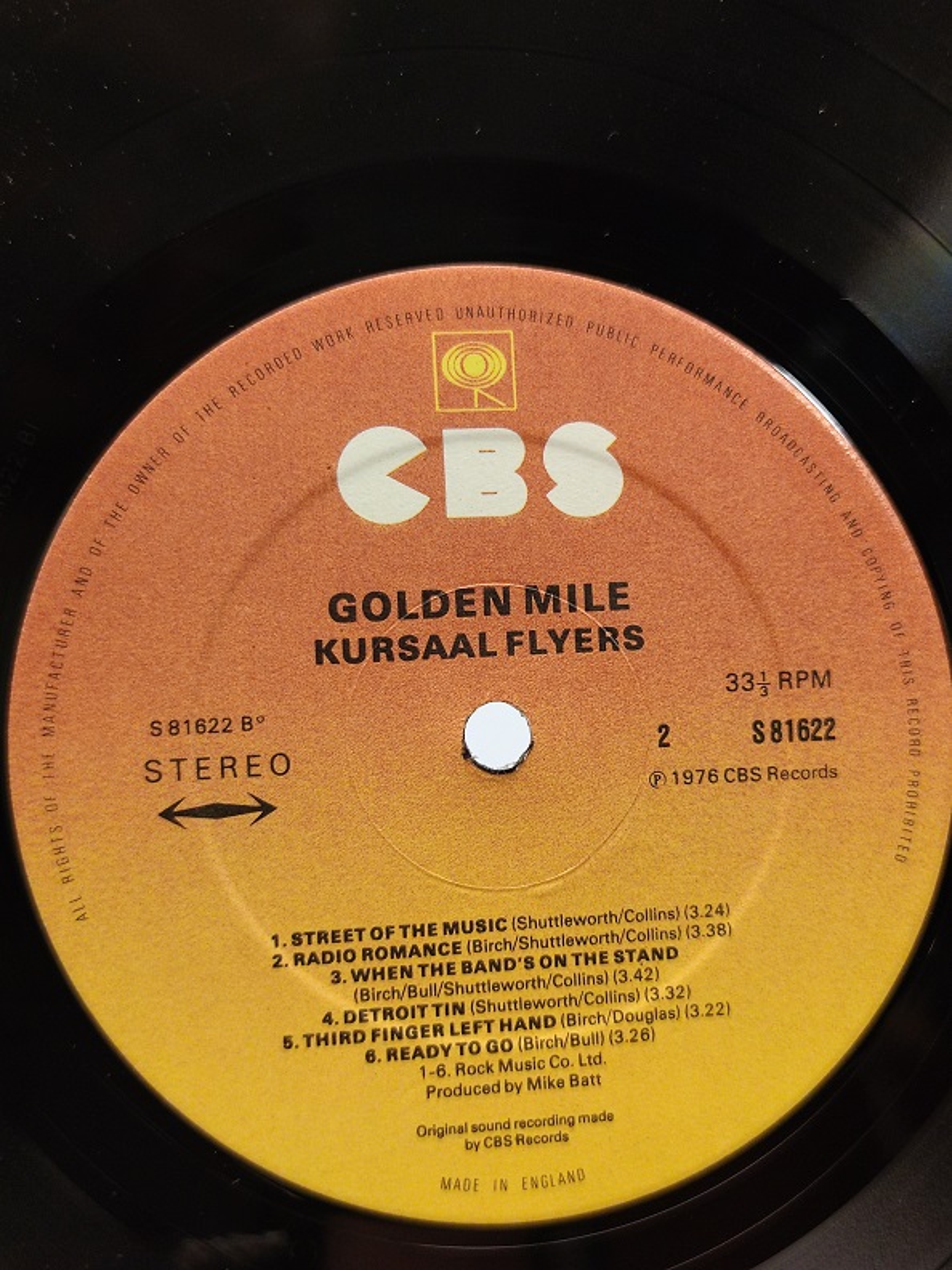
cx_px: 476
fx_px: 1760
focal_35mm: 48
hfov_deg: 30.3
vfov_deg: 39.7
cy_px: 635
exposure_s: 1/60
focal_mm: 6.72
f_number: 1.69
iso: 587
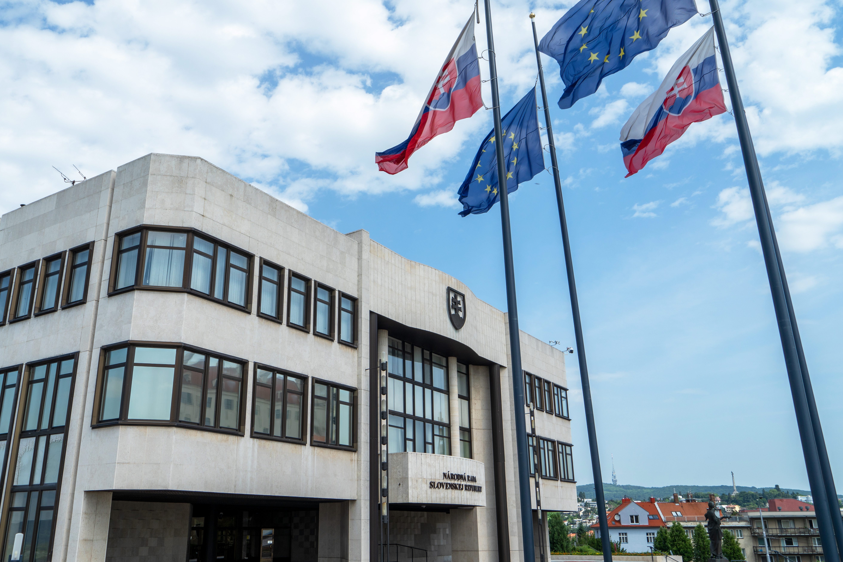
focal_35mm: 31
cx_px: 390
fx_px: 726
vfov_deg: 42.3
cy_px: 267
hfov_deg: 60.2
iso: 100
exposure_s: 1/200
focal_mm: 24
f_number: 11
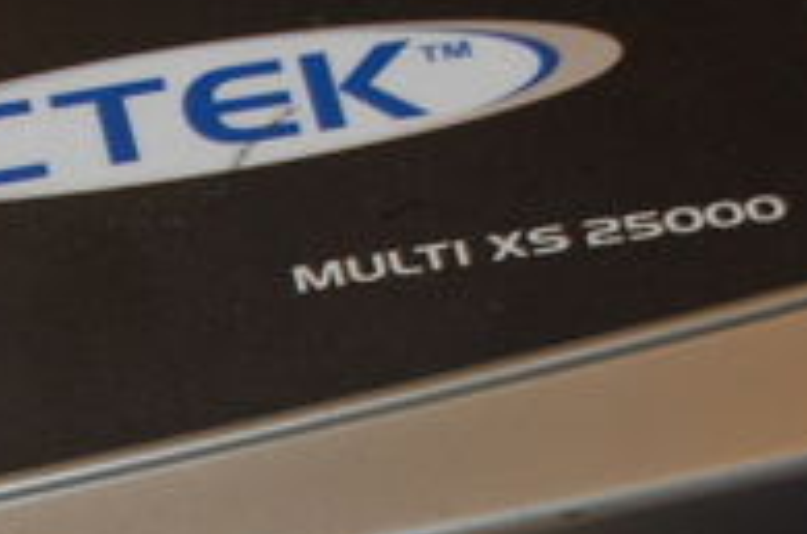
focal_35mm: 187
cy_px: 447
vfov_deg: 7.3
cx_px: 273
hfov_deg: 11.0
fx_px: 4182
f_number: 5
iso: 400
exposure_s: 1/60
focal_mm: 38
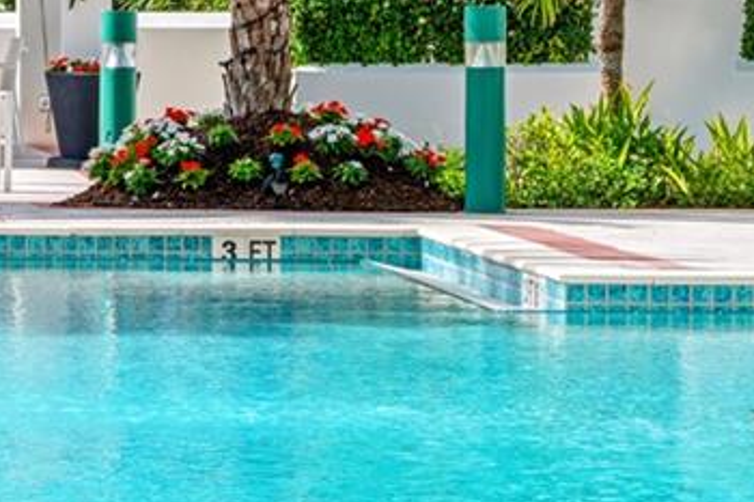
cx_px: -278
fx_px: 5631
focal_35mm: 269
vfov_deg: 5.1
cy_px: 8
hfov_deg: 7.6
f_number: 10
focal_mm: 92
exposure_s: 1/100
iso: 320
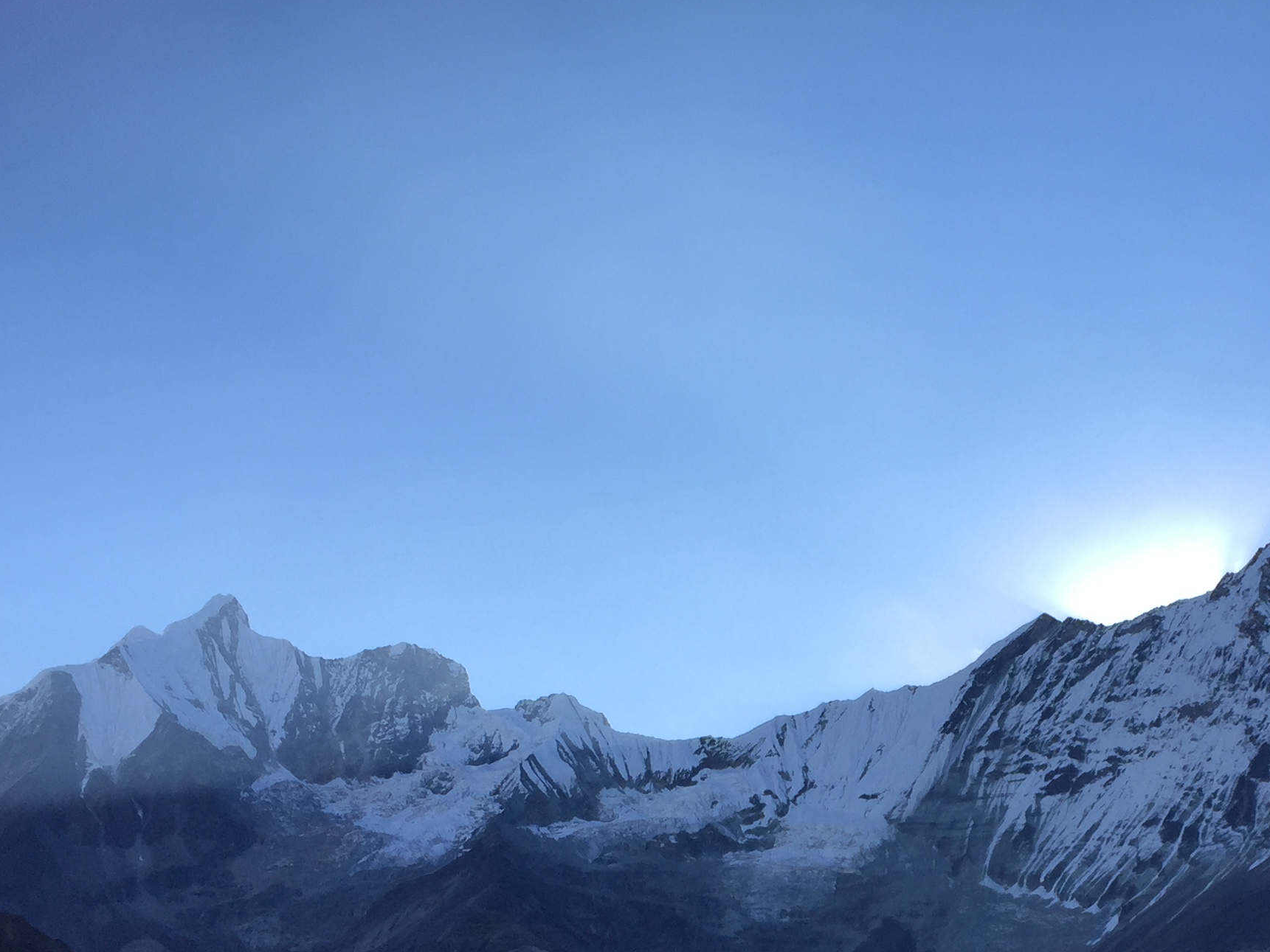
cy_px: 900
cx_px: 955
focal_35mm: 55
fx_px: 2018
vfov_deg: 25.5
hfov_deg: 34.2
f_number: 2.2
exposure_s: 1/989
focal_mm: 4.15
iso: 32
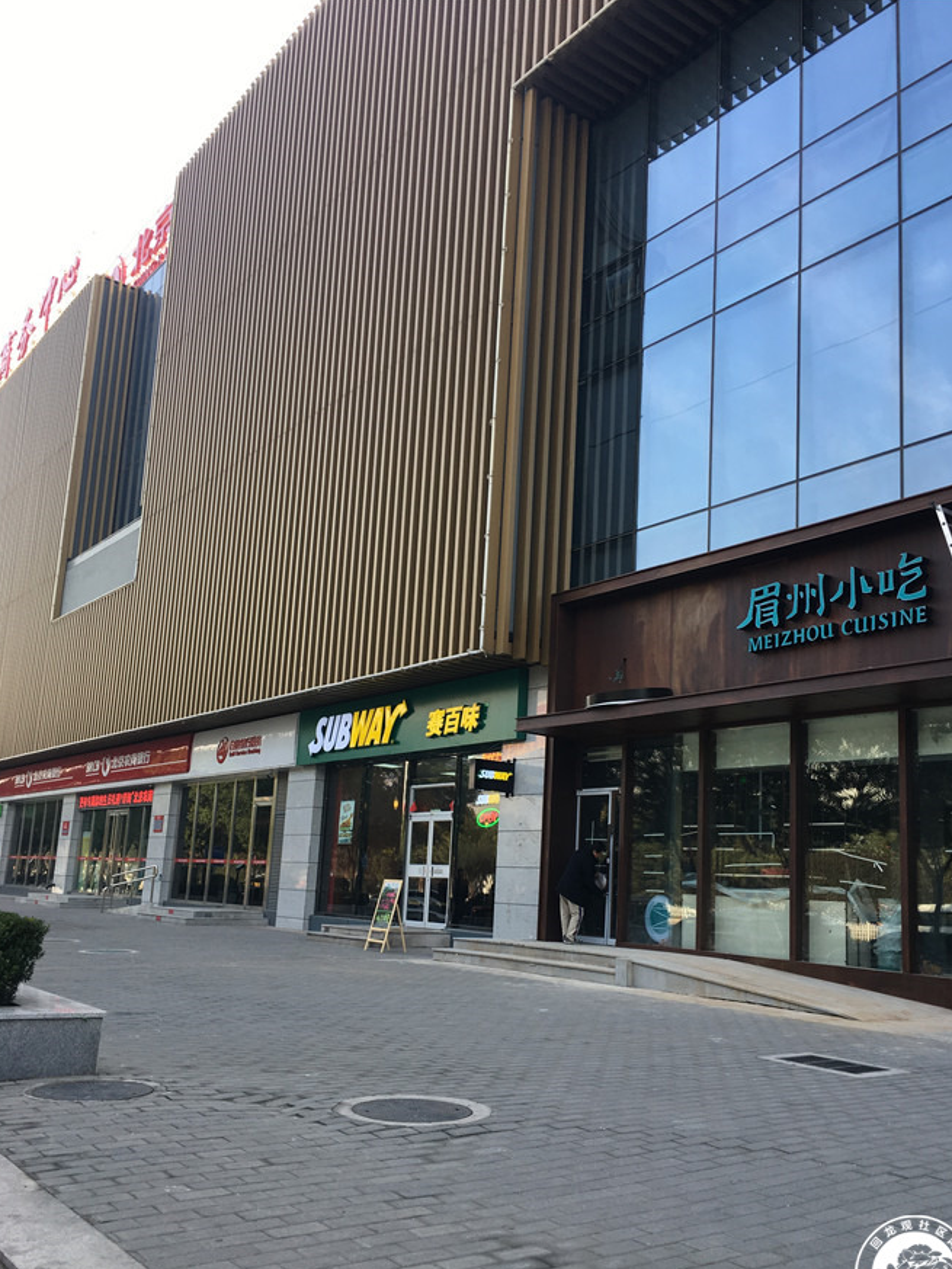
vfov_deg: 58.3
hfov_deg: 45.4
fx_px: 1136
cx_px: 487
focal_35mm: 31
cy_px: 675
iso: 25
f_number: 2.2
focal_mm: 4.15
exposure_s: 1/219
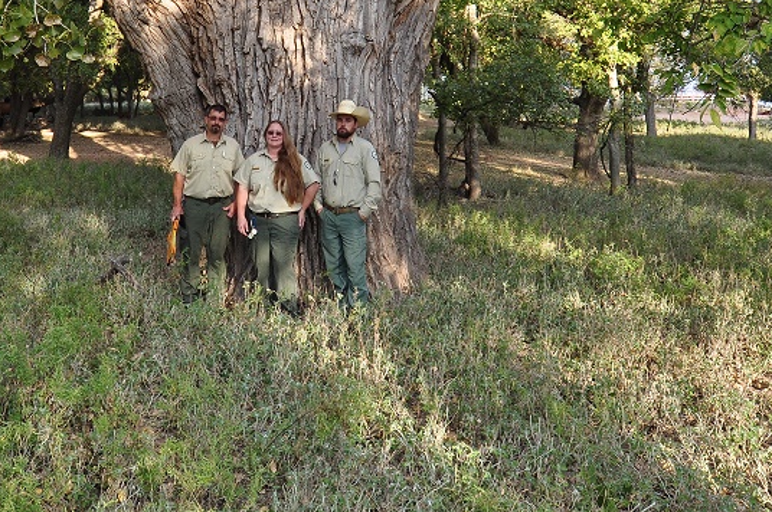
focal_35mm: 39
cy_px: 37
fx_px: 835
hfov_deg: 49.2
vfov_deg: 32.2
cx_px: 294
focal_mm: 13
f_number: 9
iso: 400
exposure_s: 1/125
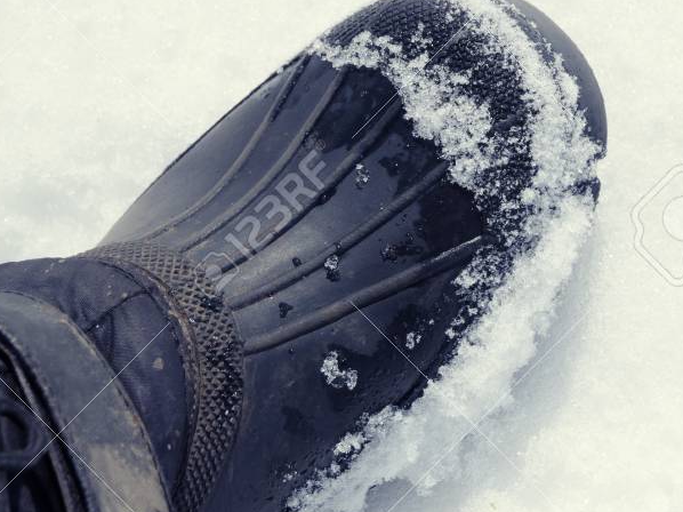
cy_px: 175
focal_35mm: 119
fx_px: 2347
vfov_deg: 12.4
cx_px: 473
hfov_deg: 16.5
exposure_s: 1/640
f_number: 5.6
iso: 100
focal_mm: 38
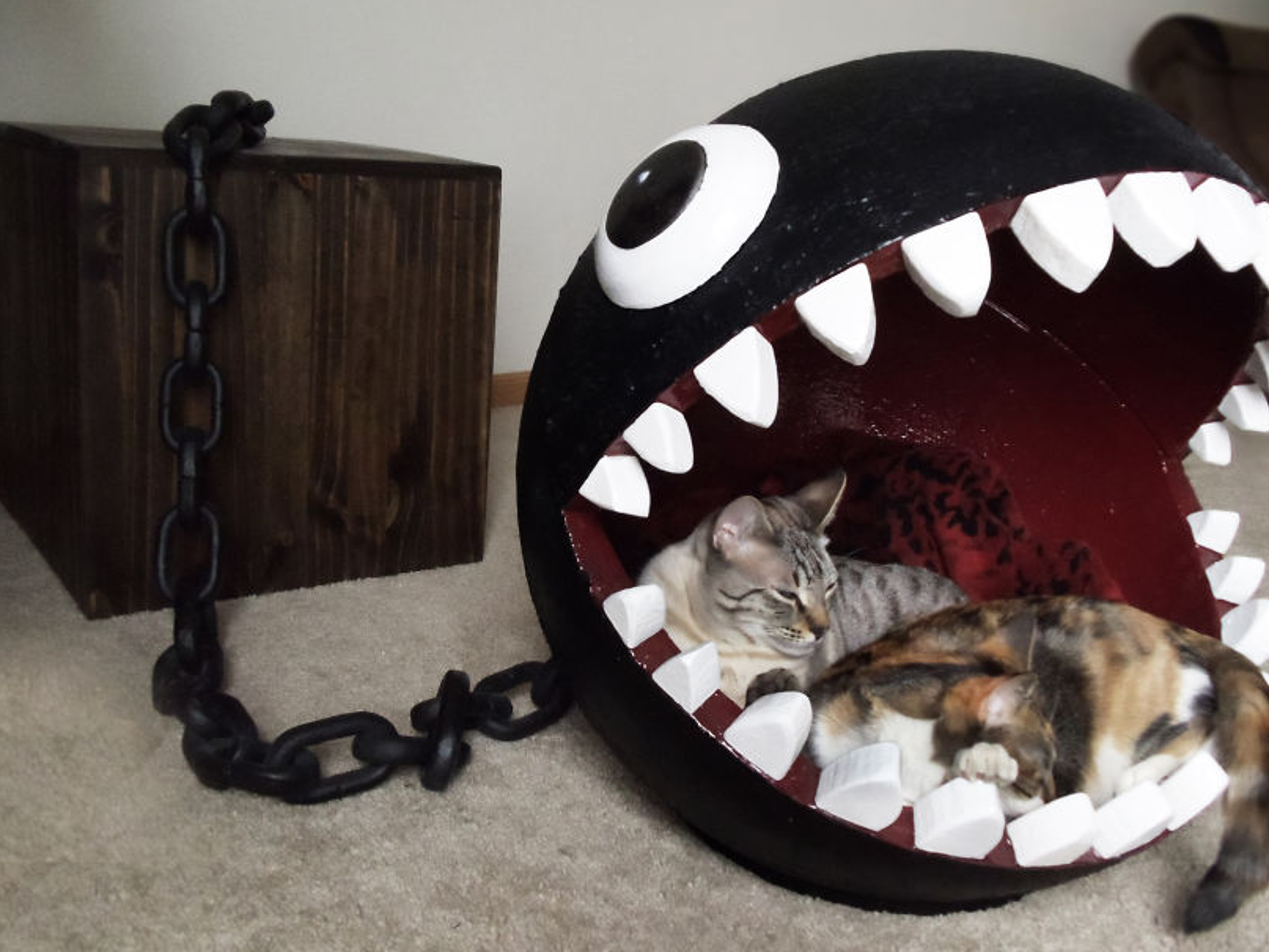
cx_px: 675
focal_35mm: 48
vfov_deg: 30.3
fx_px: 1759
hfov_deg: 39.6
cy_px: 464
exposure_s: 1/50
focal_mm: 6
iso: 400
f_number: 3.5
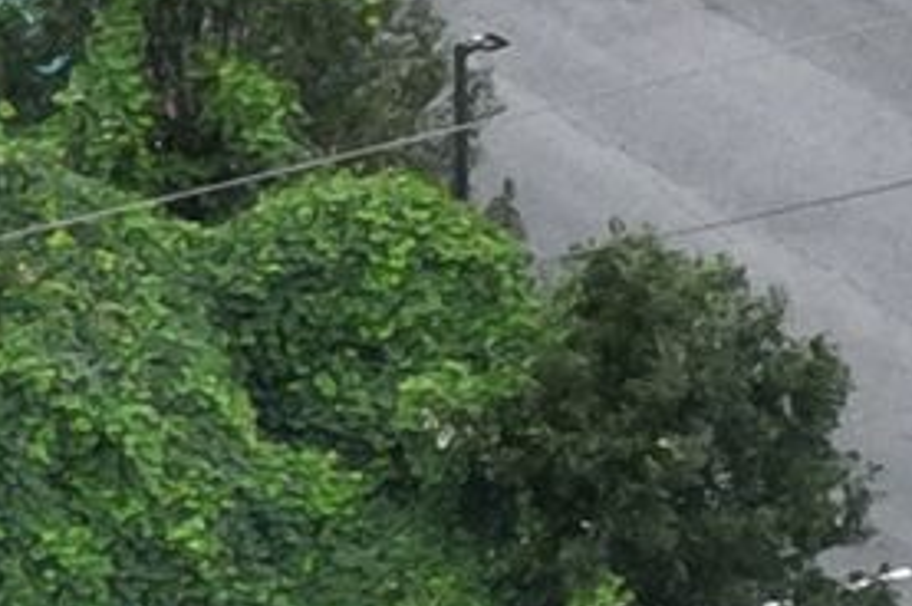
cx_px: 2680
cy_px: -524
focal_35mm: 1211
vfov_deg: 1.1
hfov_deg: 1.7
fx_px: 30642
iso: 110
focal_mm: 29.85
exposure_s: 1/100
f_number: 4.4
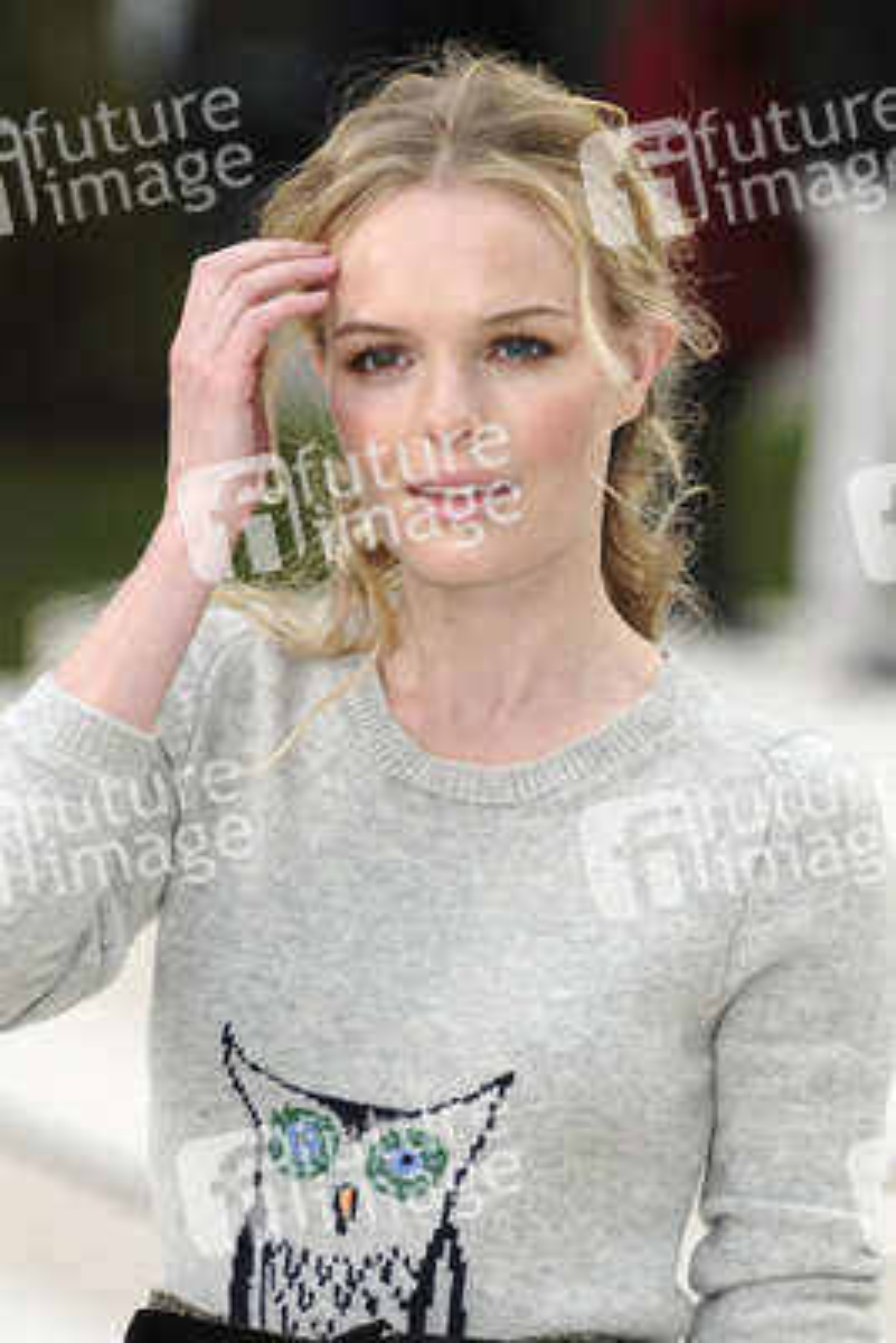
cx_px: 448
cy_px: 672
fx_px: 11189
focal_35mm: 300
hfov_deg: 4.6
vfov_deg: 6.9
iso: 320
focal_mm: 200
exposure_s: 1/250
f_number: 5
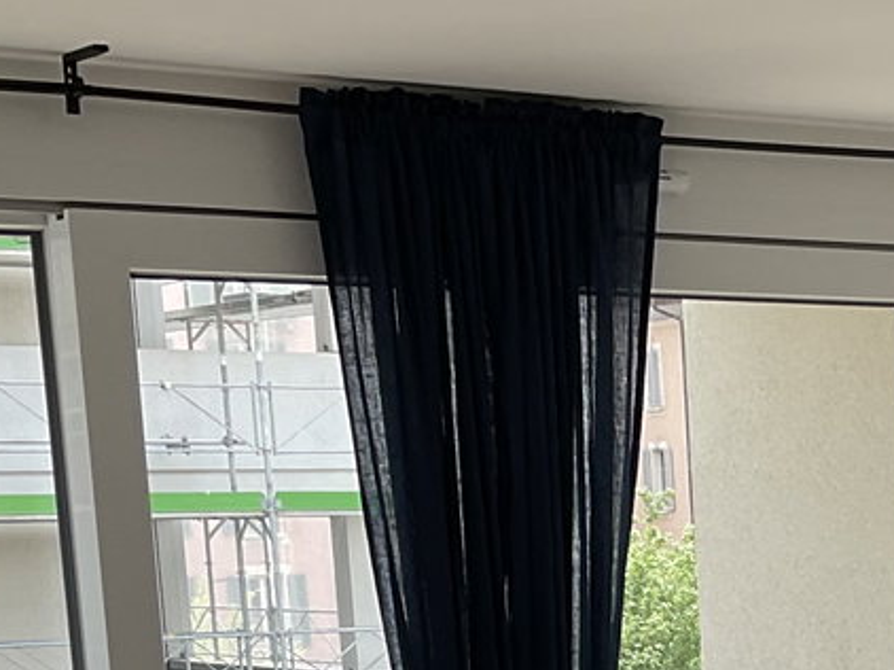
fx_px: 2839
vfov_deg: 12.7
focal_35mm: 110
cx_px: 1091
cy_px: 1050
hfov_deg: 17.1
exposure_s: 1/152
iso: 16
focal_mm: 3
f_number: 1.8
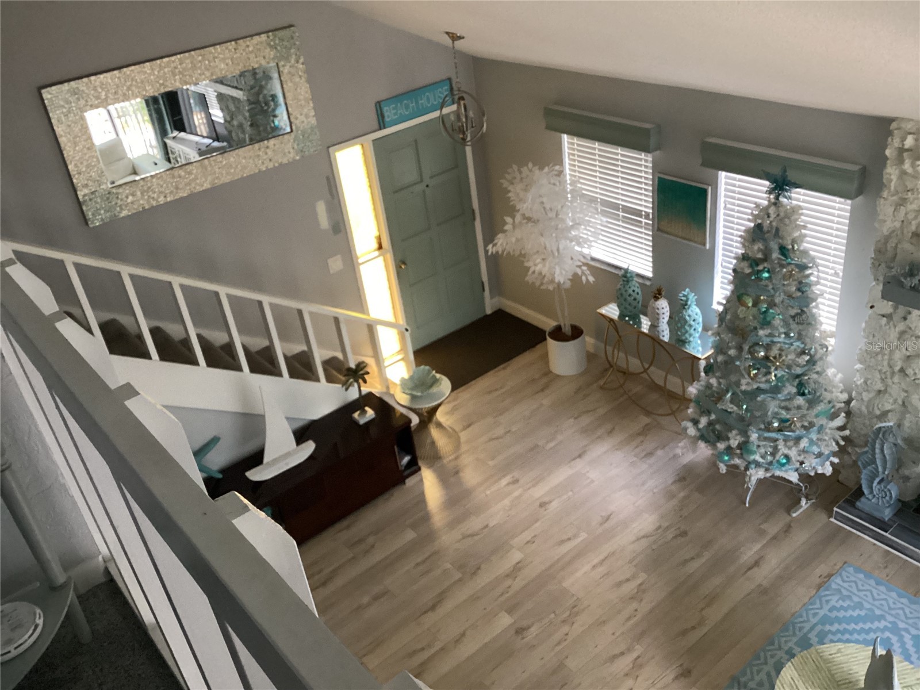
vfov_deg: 45.4
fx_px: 824
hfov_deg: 58.4
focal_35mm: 31
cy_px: 345
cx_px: 460
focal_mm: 3.3
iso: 320
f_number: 2.4
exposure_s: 1/40
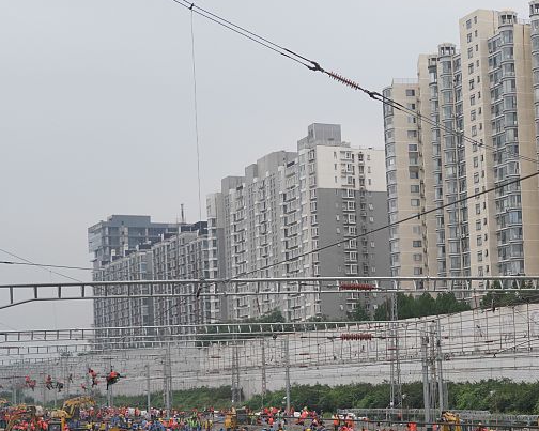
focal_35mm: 76
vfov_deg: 20.0
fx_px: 1212
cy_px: 316
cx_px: 599
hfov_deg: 23.5
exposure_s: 1/8000
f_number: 4
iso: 1250
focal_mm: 34
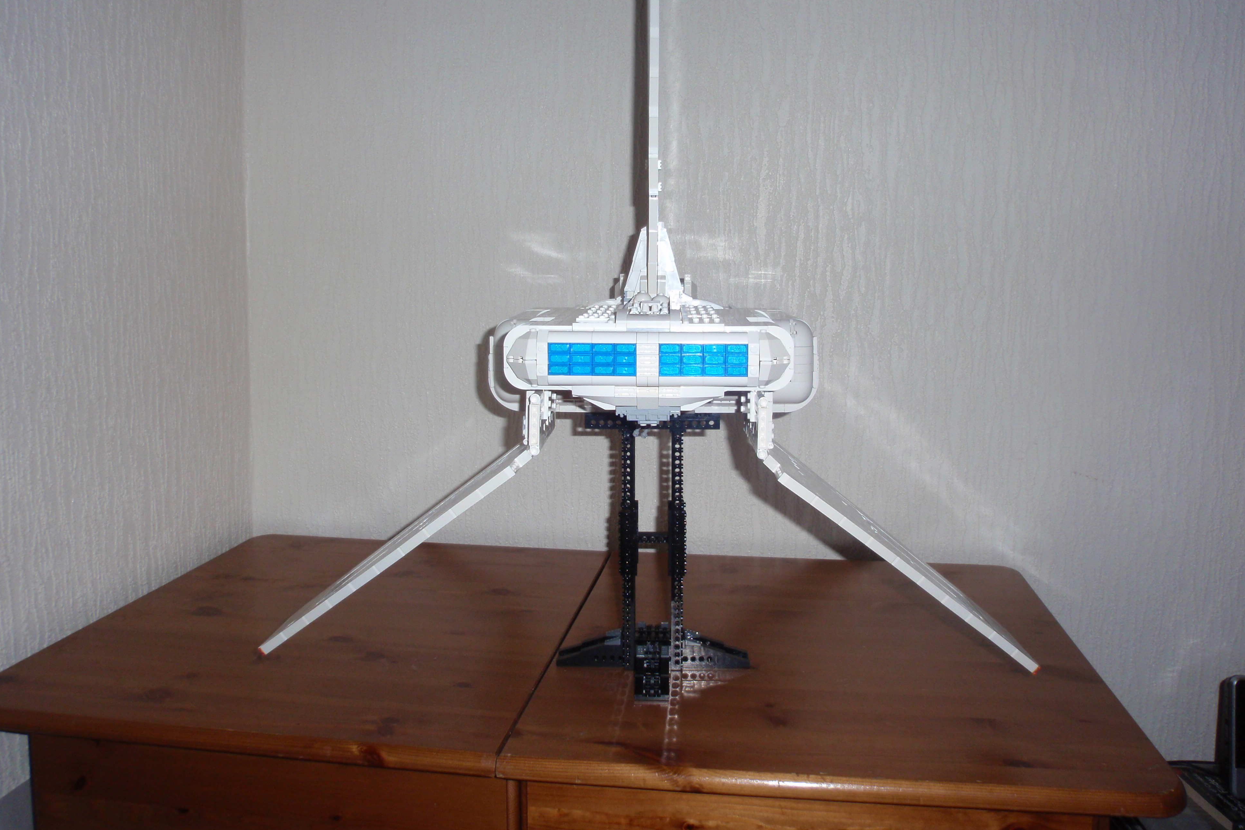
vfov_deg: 43.5
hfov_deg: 61.9
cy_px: 356
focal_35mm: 30
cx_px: 625
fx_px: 1037
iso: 100
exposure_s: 1/30
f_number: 3.2
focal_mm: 5
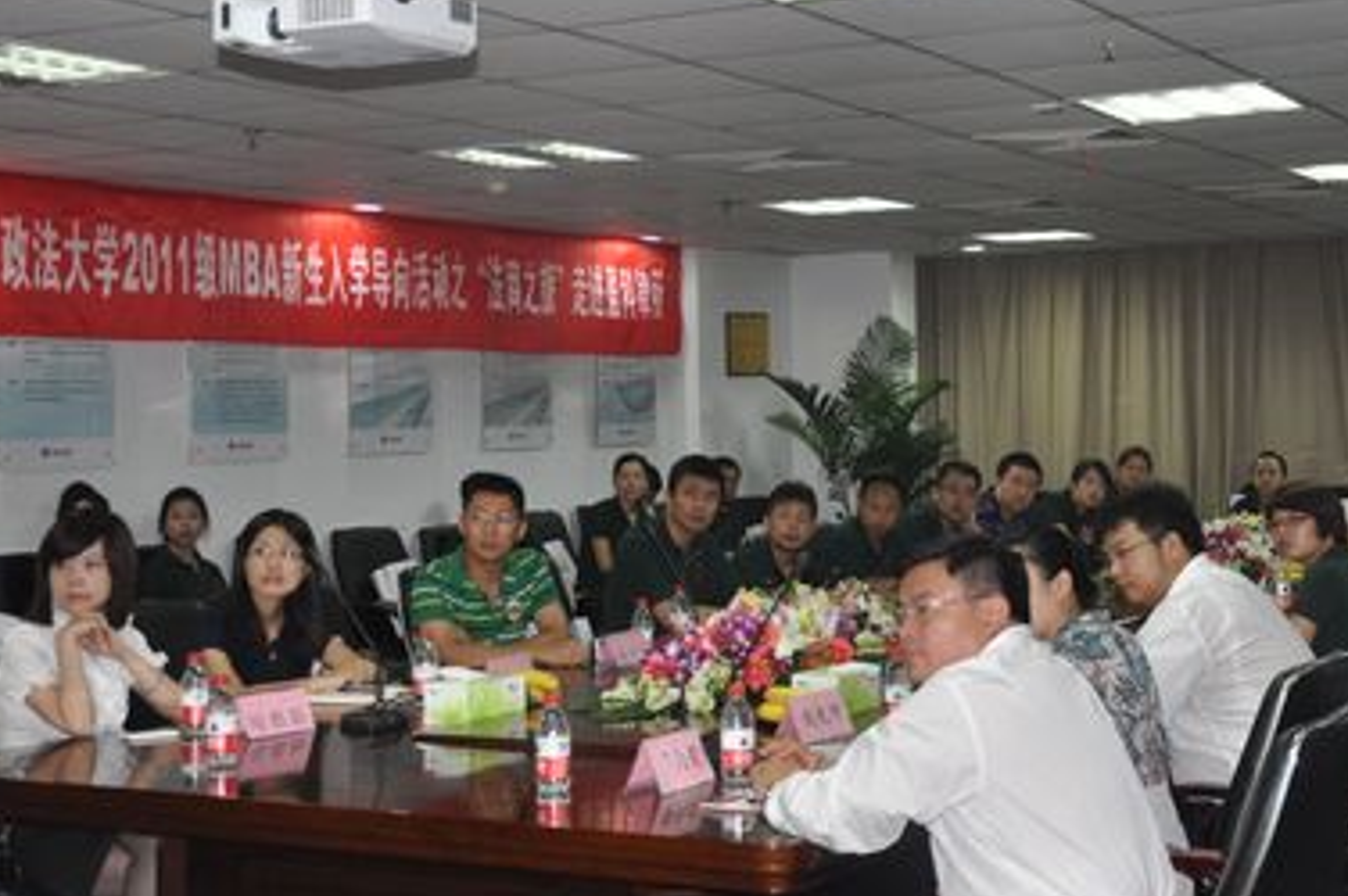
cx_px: 749
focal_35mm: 58
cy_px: 353
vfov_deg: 23.4
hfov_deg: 34.6
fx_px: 2161
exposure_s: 1/60
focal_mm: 25
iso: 800
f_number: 4
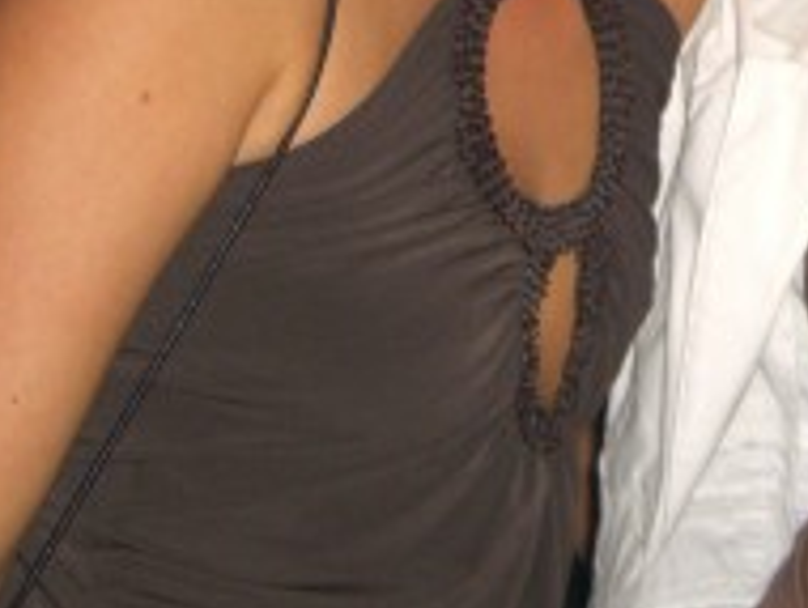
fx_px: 2805
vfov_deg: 11.8
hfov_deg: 15.8
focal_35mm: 120
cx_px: 948
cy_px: -306
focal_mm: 7.9
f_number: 2.8
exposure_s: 1/60
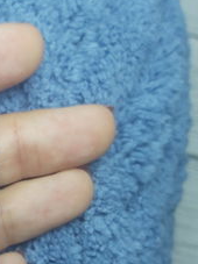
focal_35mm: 61
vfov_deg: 30.9
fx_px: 466
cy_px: 212
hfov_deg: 22.7
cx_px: -16
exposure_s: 1/50
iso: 64
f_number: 1.7
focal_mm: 3.92
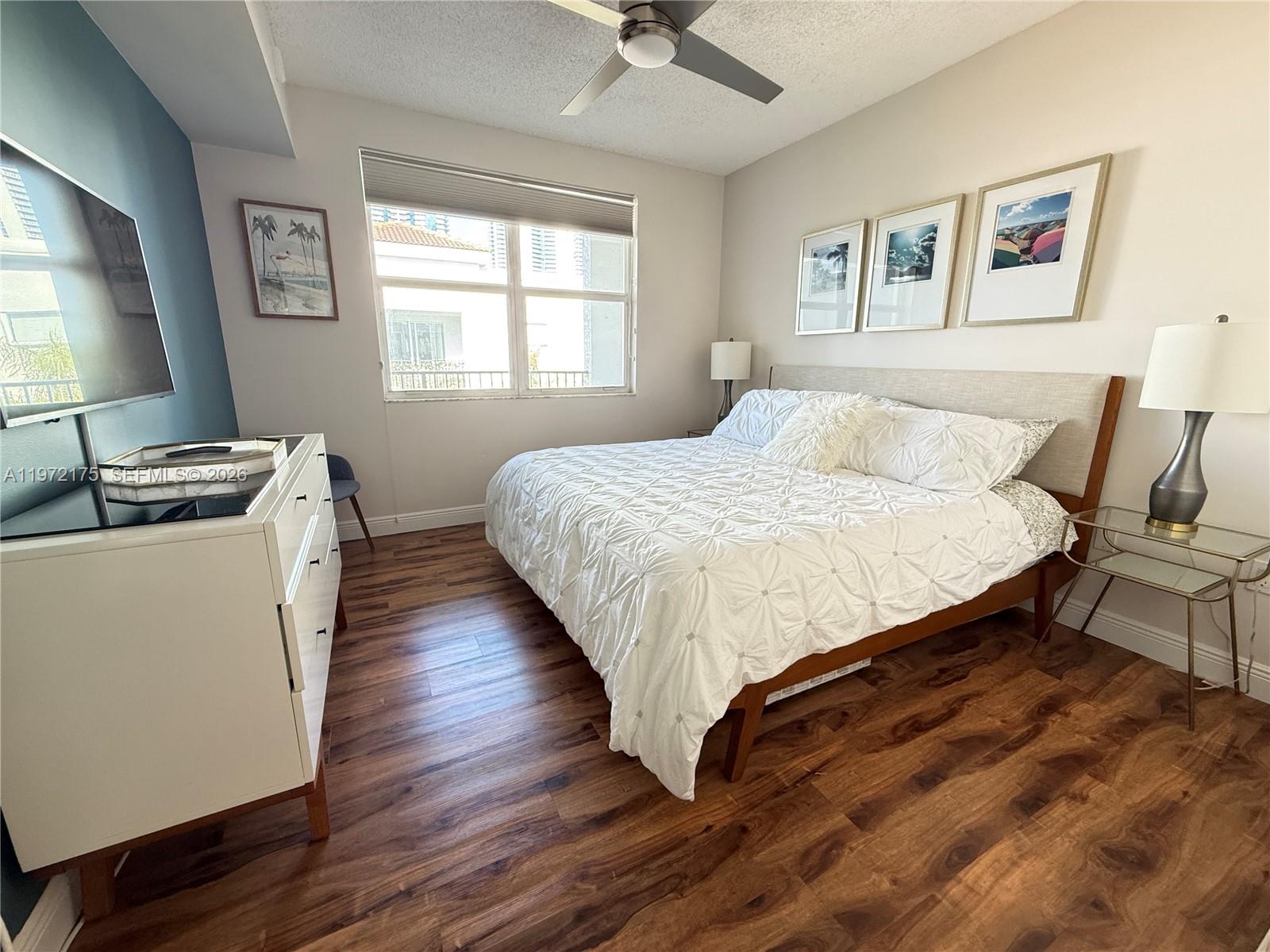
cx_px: 635
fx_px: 514
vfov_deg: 85.7
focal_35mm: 14
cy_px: 476
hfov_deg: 102.1
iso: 250
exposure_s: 1/99
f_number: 2.2
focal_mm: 2.22
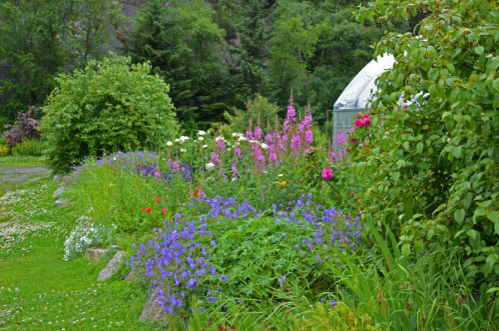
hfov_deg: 49.6
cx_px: 250
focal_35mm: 39
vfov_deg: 34.1
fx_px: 539
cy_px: 166
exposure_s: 1/160
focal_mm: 26
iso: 200
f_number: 6.3
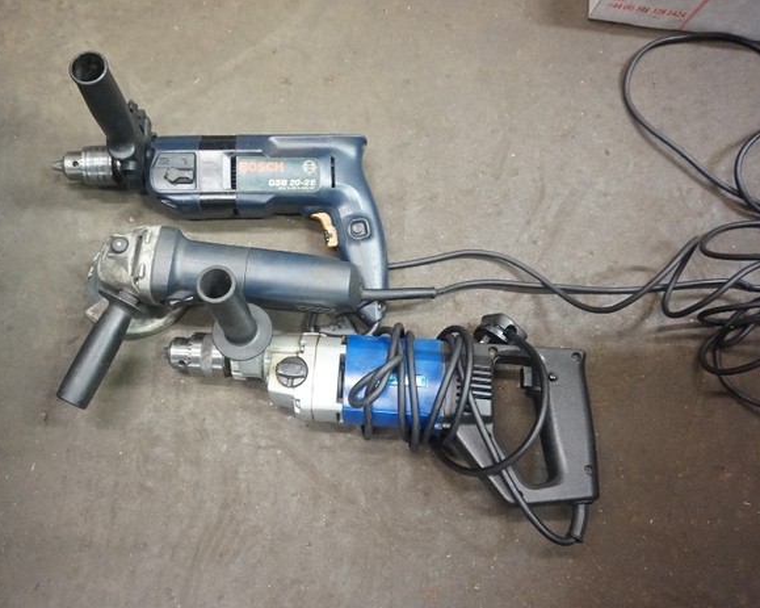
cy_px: 314
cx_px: 298
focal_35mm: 28
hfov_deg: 61.6
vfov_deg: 51.5
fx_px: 630
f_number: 3.5
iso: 3200
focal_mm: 16
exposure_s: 1/40
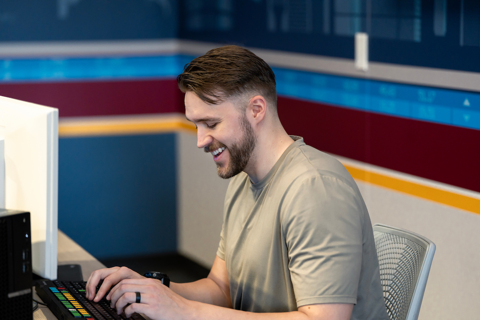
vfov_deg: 12.1
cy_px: 160
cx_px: 240
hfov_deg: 18.1
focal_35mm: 113
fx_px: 1507
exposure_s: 1/200
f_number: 2.8
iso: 1600
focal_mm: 113
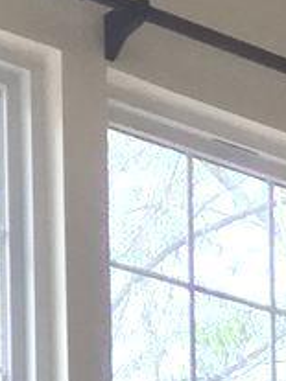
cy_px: 1130
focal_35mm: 215
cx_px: 823
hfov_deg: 6.4
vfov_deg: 8.0
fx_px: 2371
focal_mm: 4.15
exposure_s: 1/120
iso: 50
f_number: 2.2
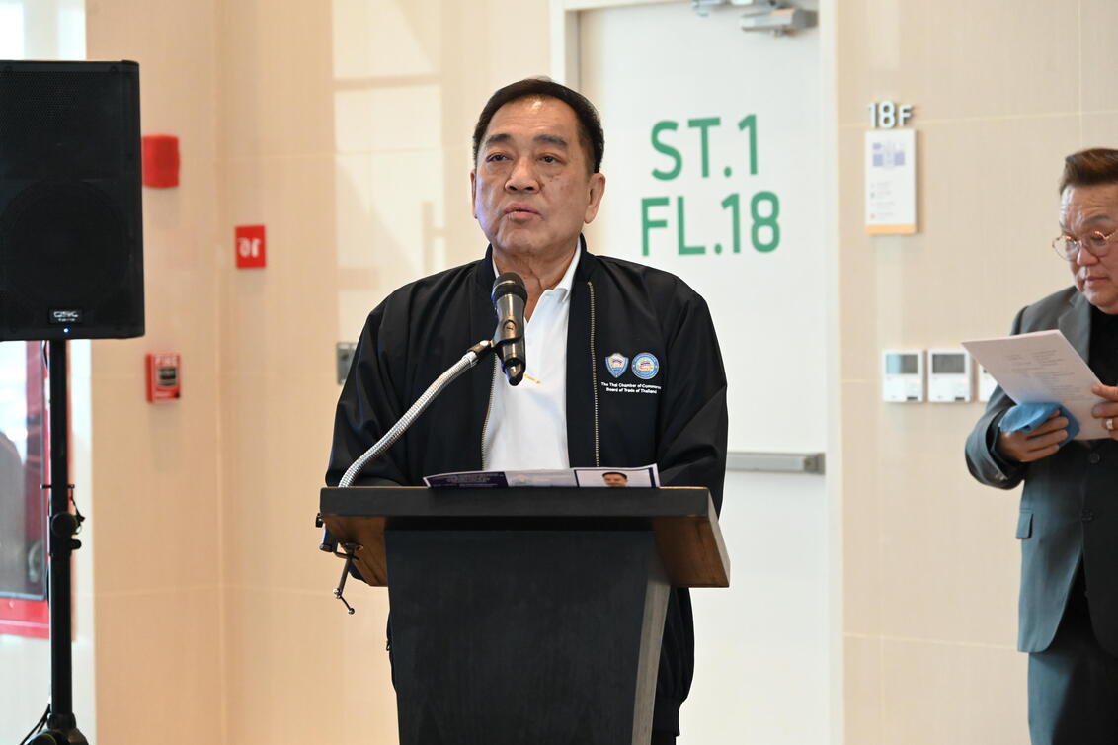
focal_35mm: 110
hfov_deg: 18.6
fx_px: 3415
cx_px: 559
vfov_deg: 12.4
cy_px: 372
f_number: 6.3
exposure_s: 1/125
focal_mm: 110
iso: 8000
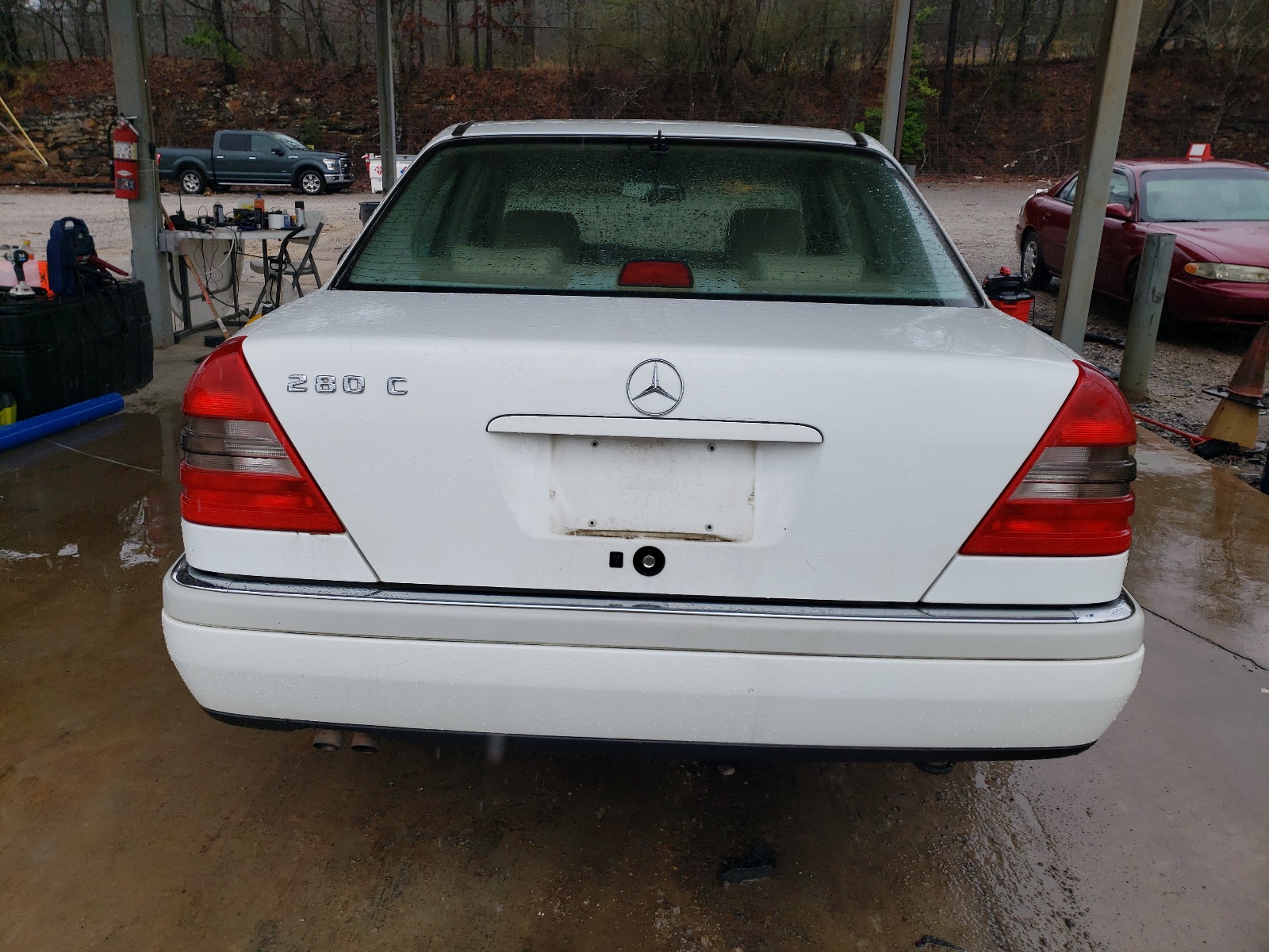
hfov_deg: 67.3
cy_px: 476
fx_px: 953
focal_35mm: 26
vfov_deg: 53.1
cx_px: 634
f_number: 1.5
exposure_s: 1/455
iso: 50
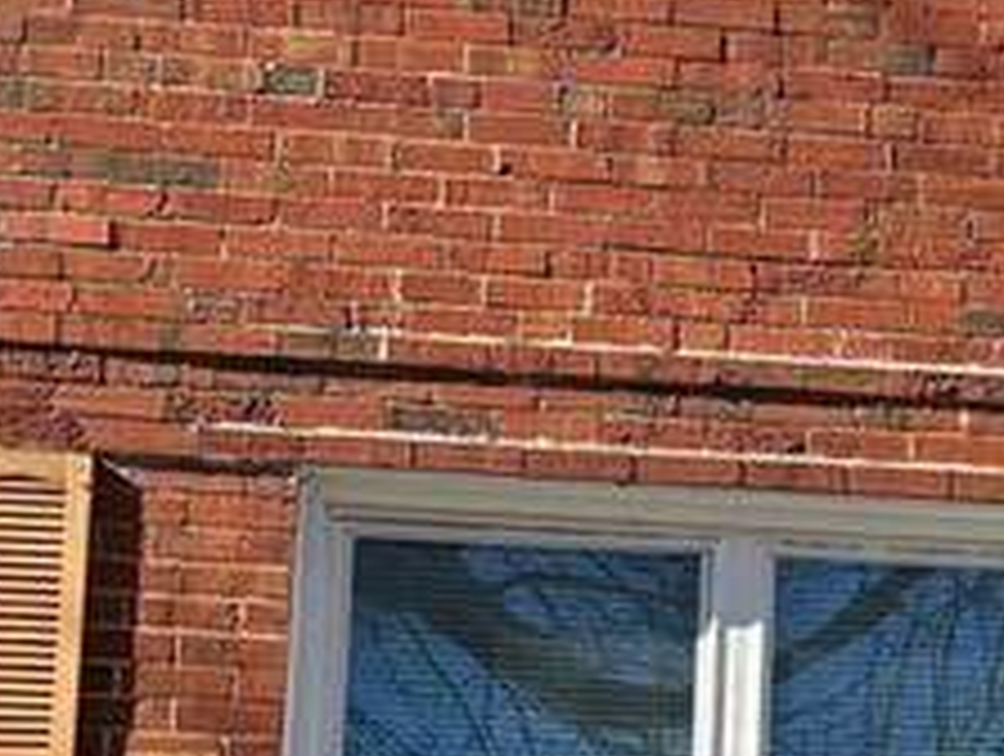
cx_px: 1153
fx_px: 4329
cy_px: 684
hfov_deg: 12.9
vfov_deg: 9.9
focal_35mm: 149
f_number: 1.6
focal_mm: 5.96
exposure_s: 1/1901
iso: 50
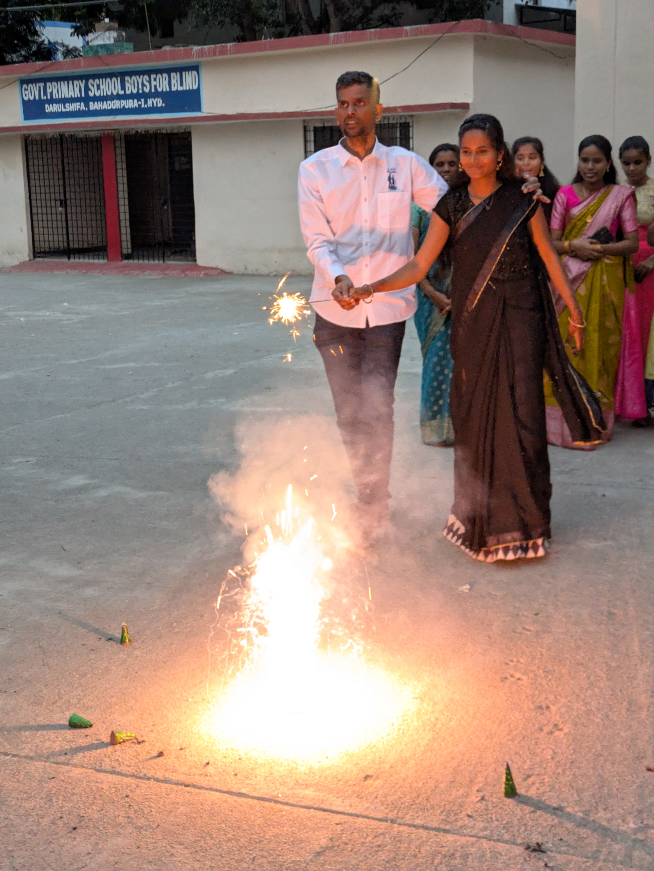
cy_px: 436
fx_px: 1284
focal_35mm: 51
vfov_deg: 37.5
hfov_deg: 28.6
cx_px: 327
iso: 223
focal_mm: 5.43
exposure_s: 1/50
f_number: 1.89
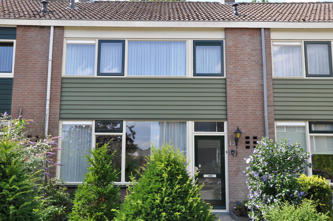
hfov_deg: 53.2
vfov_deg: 36.8
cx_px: 166
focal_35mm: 36
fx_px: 333
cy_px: 110
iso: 200
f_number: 7.1
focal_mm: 24
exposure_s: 1/200
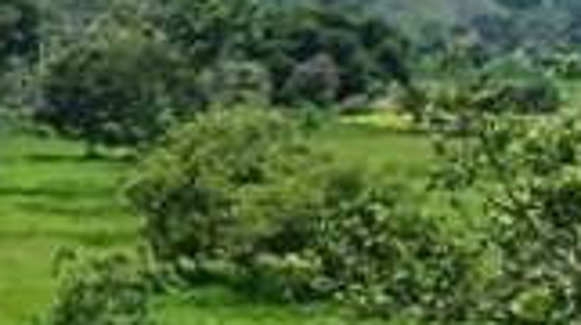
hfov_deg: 12.8
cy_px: 202
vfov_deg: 7.9
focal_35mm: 152
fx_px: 2338
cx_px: -469
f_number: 11
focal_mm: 5
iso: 100
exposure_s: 1/160
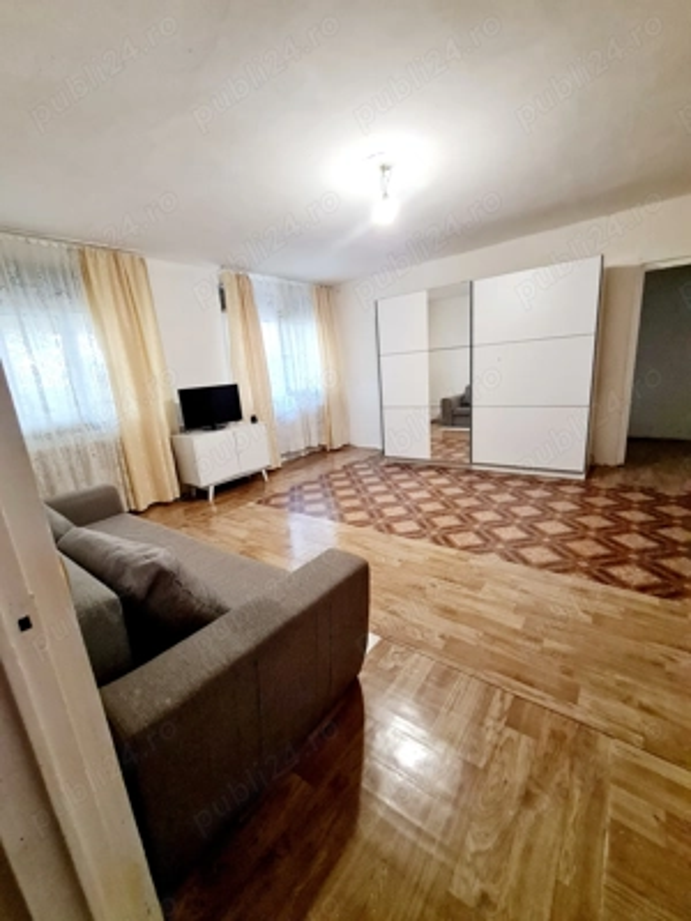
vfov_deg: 106.2
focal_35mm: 13
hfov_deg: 89.9
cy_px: 460
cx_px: 346
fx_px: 346
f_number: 2.2
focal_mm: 2.2
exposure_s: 1/33
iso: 640
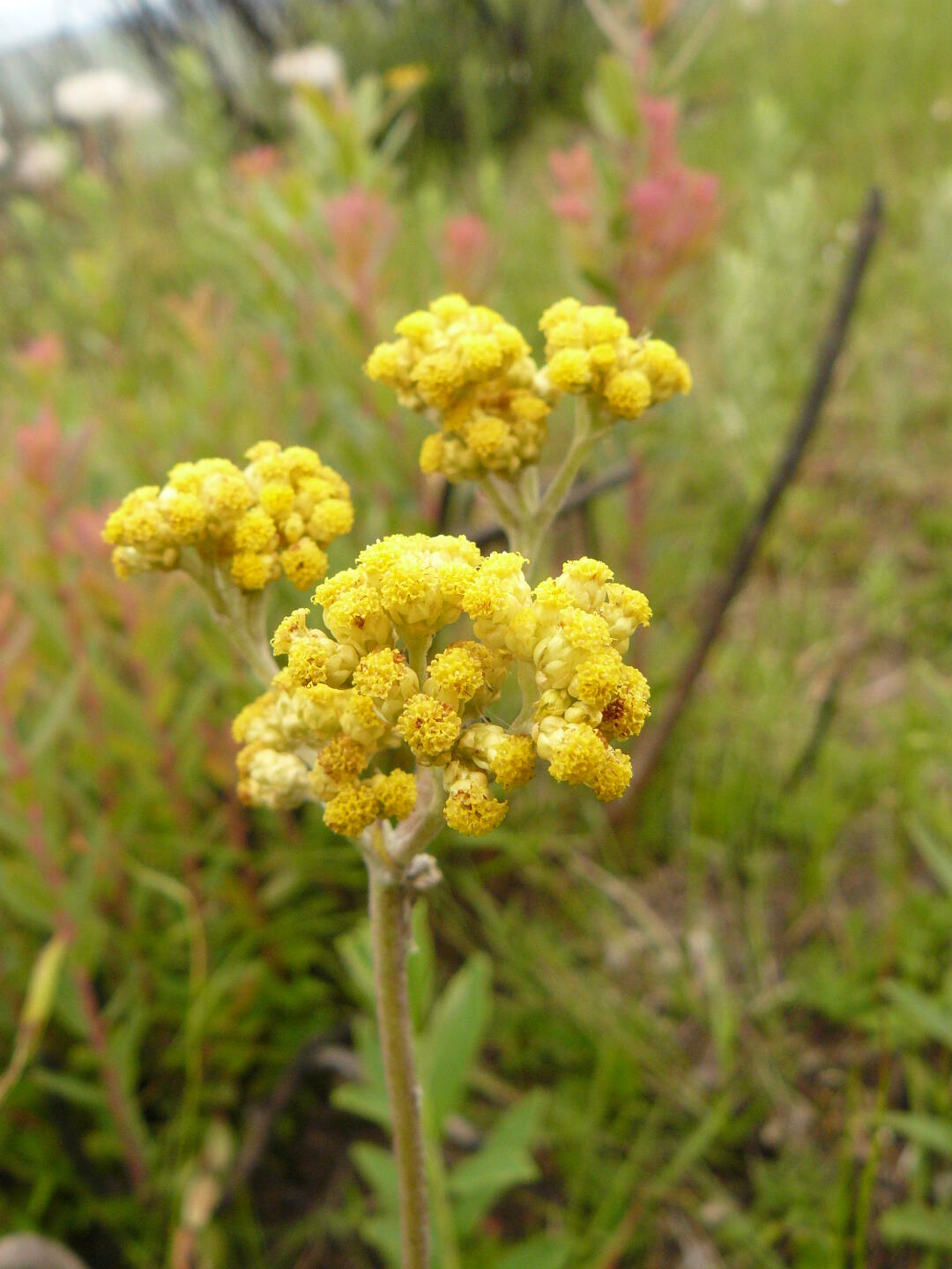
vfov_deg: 51.4
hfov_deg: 39.7
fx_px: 1320
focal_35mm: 36
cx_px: 476
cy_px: 634
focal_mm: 6
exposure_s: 1/200
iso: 200
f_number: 4
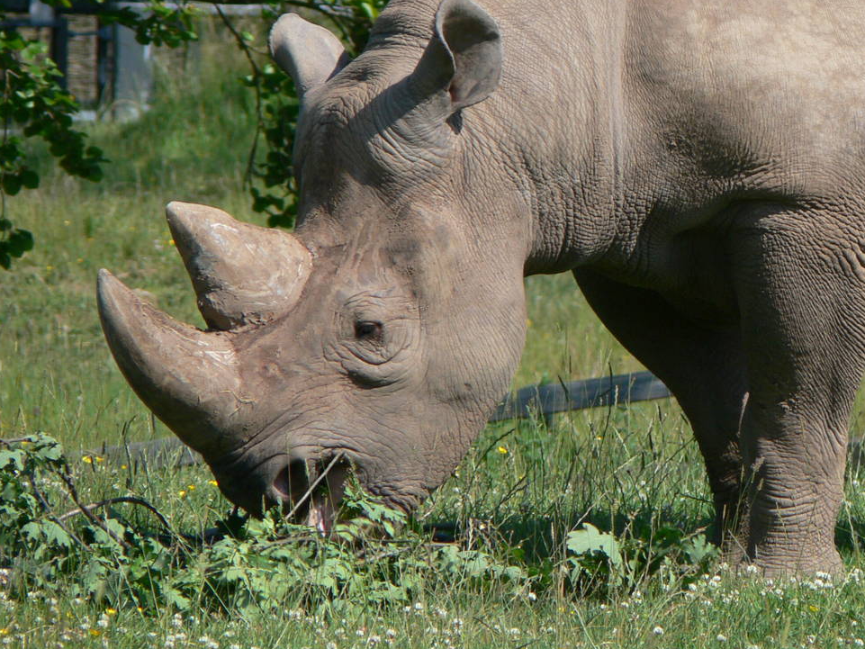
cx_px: 709
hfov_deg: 2.8
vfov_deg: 2.1
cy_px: 161
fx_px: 17469
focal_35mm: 699
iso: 80
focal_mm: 88.8
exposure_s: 1/320
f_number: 5.6
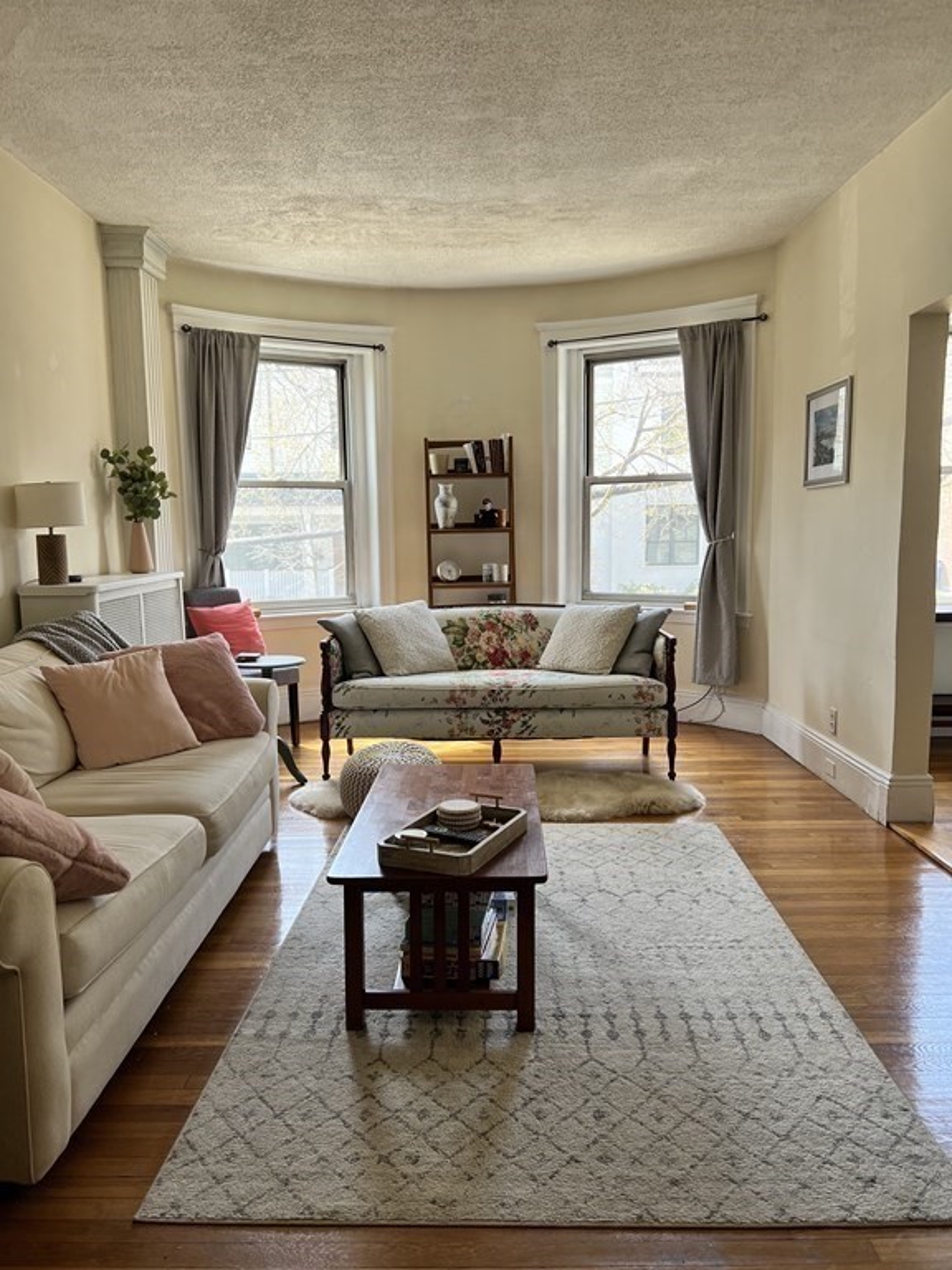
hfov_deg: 53.1
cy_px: 635
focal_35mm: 26
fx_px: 953
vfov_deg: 67.3
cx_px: 476
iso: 64
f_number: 1.5
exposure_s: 1/121
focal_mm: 5.7
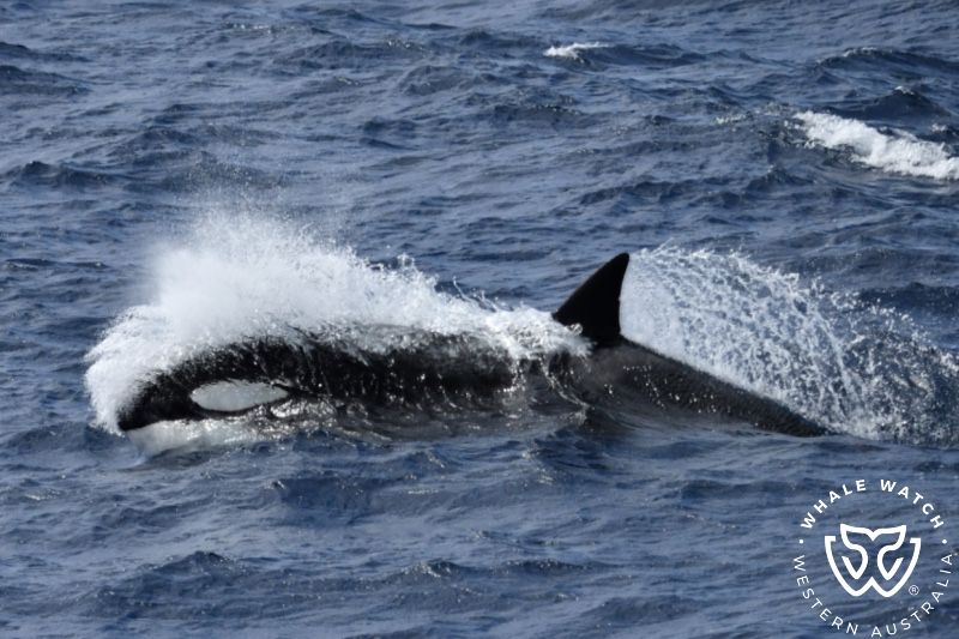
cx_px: 480
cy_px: 320
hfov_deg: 6.4
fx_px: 8522
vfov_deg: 4.3
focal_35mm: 320
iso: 900
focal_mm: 320
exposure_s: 1/8000
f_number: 5.6
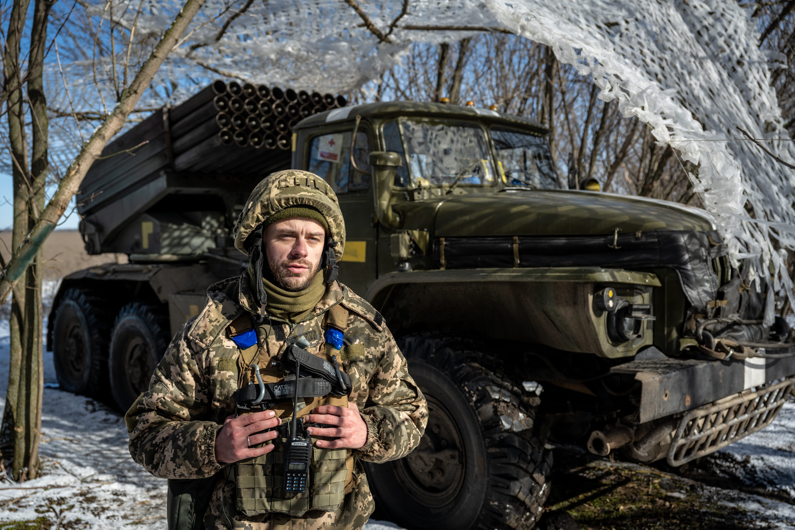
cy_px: 265
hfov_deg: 53.1
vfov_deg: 36.9
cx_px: 398
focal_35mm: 36
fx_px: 795
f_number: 4
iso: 500
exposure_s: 1/4000
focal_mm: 36
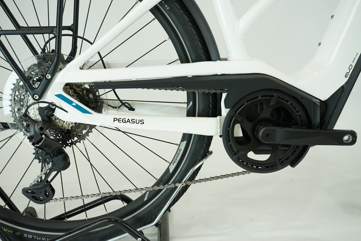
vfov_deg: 34.2
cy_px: 120
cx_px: 180
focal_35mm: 39
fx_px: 391
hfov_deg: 49.6
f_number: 6.3
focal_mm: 39
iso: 1600
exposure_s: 1/200
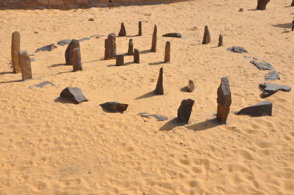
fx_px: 294
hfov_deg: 53.2
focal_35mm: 36
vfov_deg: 36.8
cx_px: 147
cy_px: 98
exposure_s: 1/1600
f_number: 20
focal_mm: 24
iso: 3200
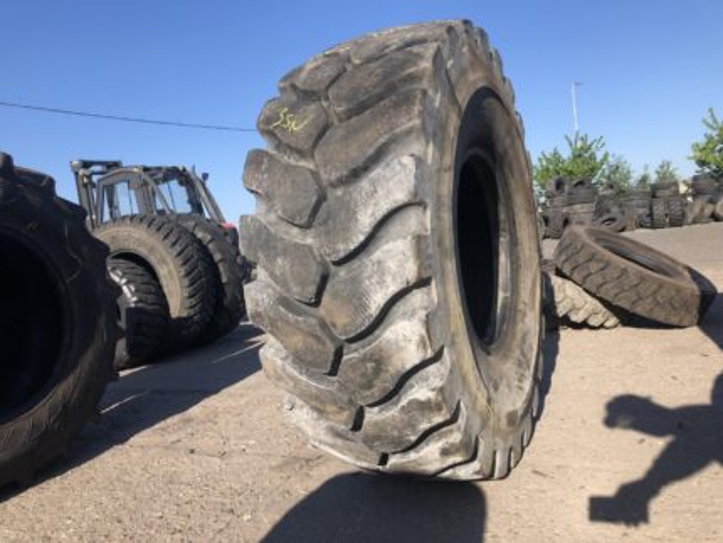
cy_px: 272
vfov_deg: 49.8
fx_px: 585
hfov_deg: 63.4
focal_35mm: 28
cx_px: 362
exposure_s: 1/1245
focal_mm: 3.99
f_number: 1.8
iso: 20
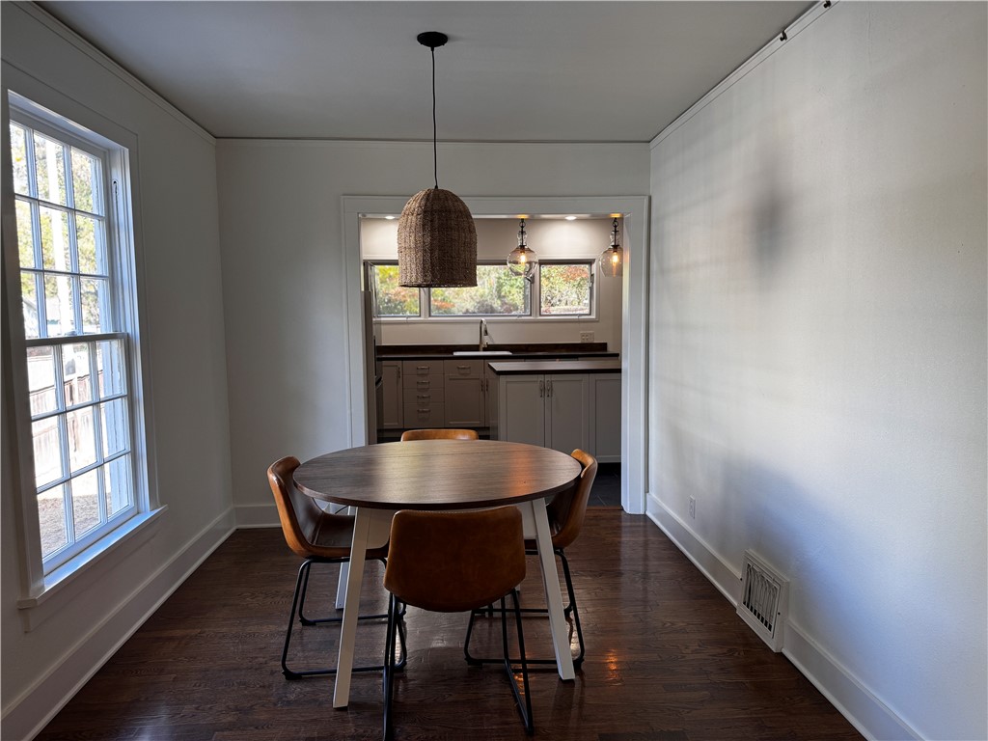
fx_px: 685
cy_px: 370
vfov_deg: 56.8
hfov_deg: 71.6
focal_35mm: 24
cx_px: 494
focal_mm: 6.76
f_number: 1.78
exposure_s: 1/120
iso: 100
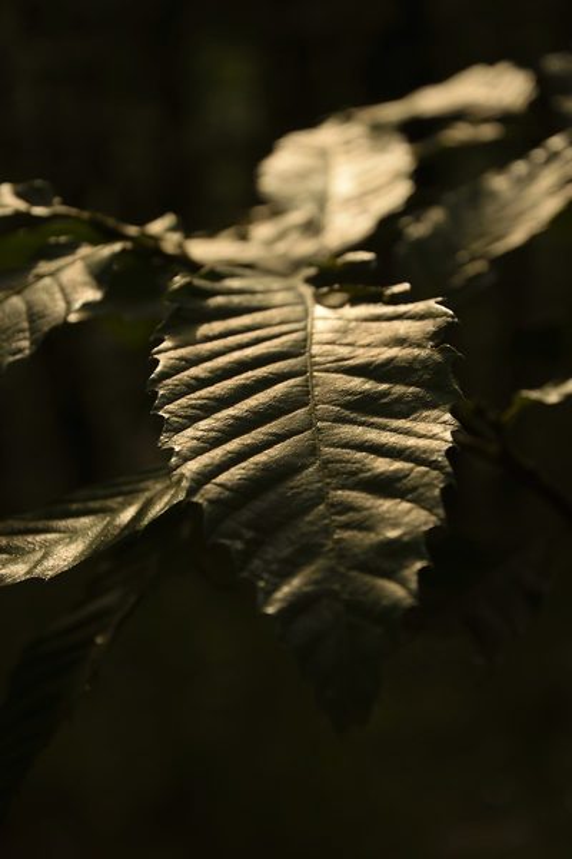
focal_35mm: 78
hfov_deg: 17.5
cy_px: 430
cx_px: 286
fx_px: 1859
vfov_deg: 26.0
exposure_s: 1/80
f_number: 5
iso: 100
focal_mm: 52
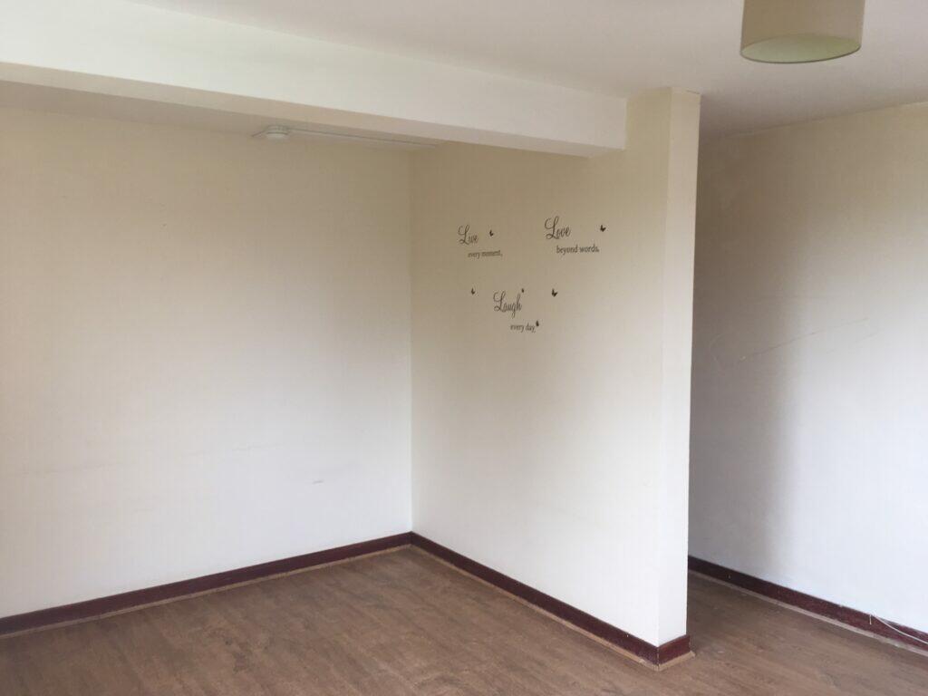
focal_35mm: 29
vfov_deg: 48.2
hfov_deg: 61.7
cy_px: 348
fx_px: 777
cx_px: 464
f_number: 2.2
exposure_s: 1/50
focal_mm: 4.15
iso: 32
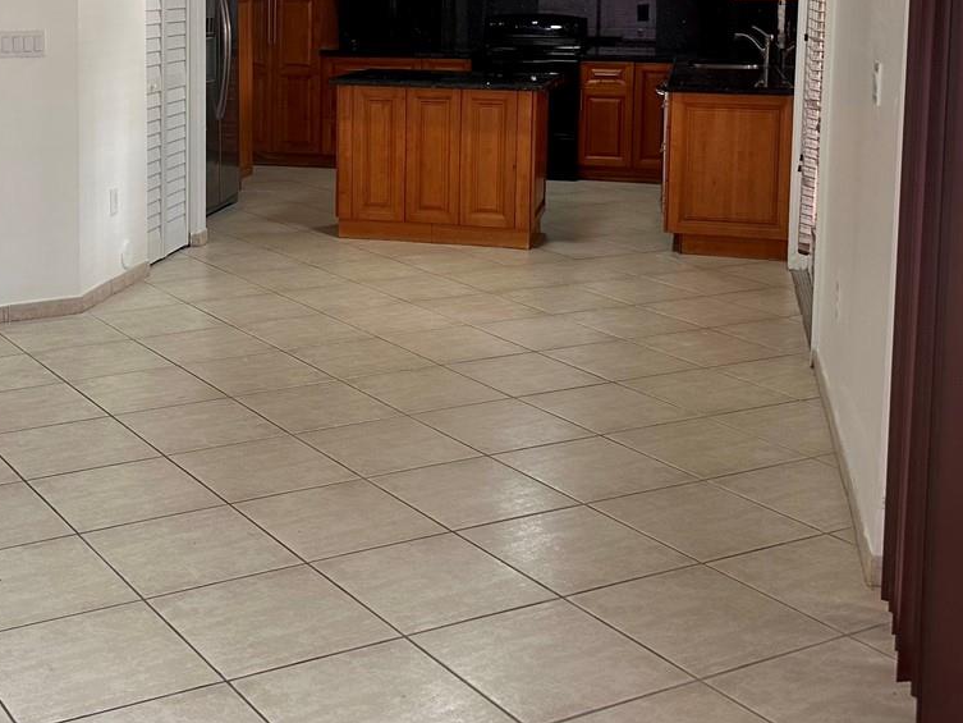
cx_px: 267
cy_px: 110
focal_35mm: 51
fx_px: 1419
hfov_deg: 36.8
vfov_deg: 27.8
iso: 125
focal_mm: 6.86
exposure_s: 1/121
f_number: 1.78
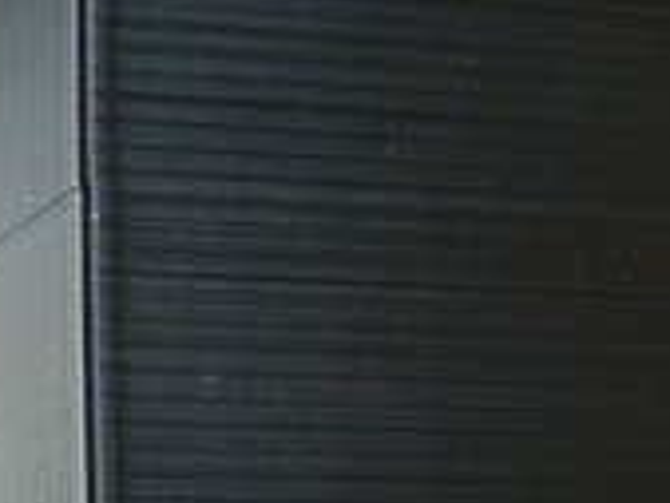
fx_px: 3118
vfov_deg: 9.2
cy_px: 337
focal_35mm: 161
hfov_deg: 12.2
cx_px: 607
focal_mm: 12.1
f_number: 8
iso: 200
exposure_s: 1/30
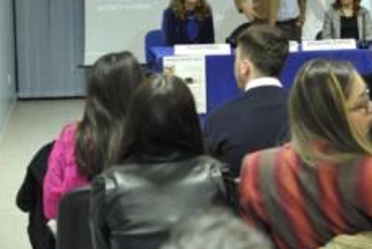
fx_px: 1127
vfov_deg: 12.4
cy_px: -6
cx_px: 346
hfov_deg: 18.4
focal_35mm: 109
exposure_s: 1/30
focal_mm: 50
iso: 1800
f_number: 6.3
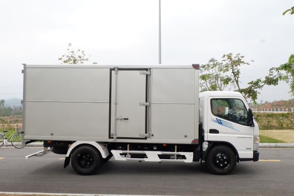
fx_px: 245
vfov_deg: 43.6
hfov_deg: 61.9
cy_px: 98
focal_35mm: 30
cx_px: 147
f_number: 13
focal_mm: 20.1
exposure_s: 1/20
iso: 200
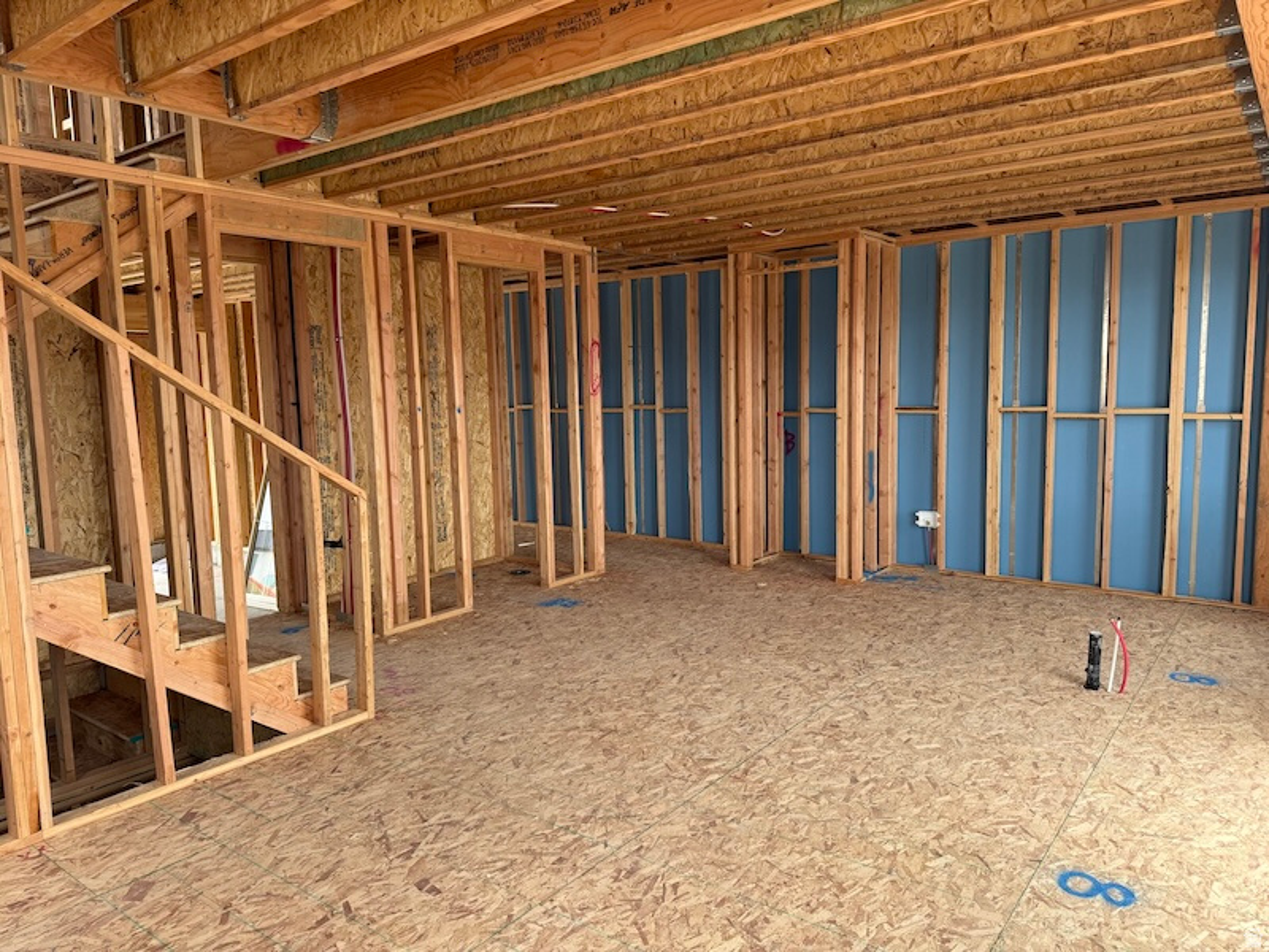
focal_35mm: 24
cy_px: 476
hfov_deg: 71.6
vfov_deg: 56.8
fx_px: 880
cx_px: 634
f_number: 1.78
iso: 80
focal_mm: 6.76
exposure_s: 1/121
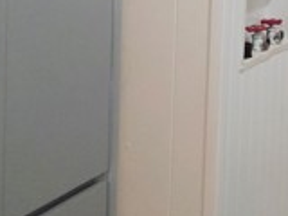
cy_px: -77
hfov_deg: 19.1
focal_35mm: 92
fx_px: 765
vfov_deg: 15.2
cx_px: 410
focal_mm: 6.3
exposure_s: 1/120
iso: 640
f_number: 1.7
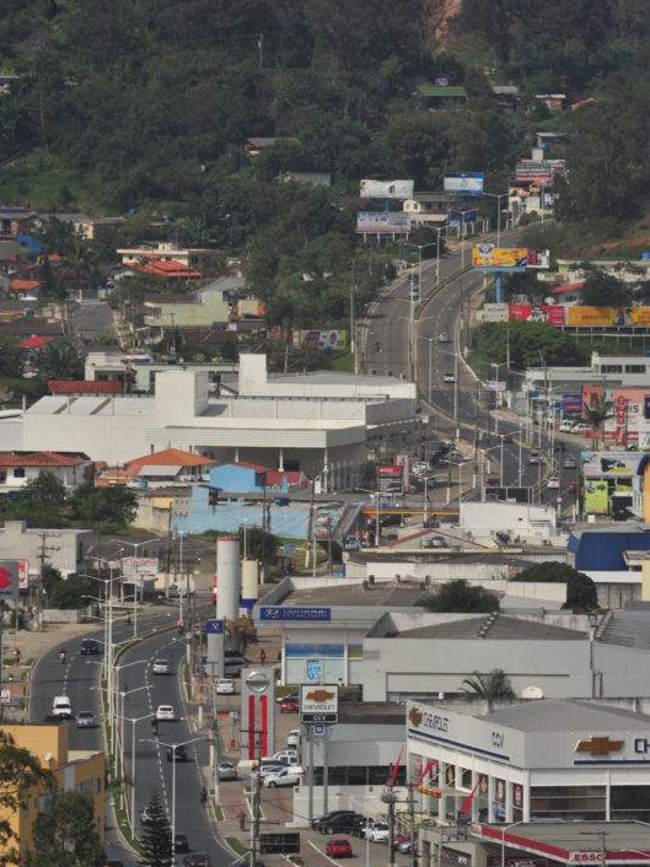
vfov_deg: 10.1
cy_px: 483
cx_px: 324
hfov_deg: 7.6
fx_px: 4910
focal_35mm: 196
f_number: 13
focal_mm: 180
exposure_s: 1/200
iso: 200
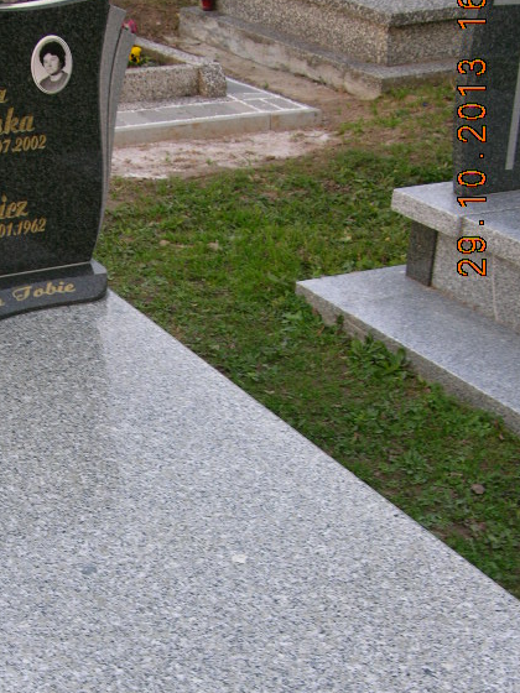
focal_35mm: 64
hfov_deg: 22.6
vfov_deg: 30.1
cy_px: 459
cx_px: 97
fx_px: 1282
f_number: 2.8
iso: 70
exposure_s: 1/31.1
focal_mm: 8.9
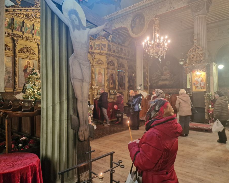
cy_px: 92
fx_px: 169
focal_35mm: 25
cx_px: 122
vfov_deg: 56.8
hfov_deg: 68.0
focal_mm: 6.4
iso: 800
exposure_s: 1/50
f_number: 1.8
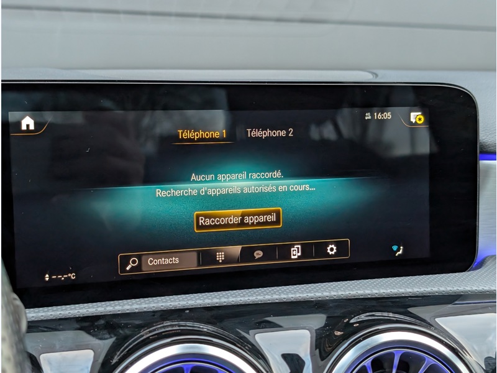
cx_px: 248
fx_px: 704
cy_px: 186
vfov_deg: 29.7
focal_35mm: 49
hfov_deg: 38.9
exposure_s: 1/72.7
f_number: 1.68
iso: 271
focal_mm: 6.9
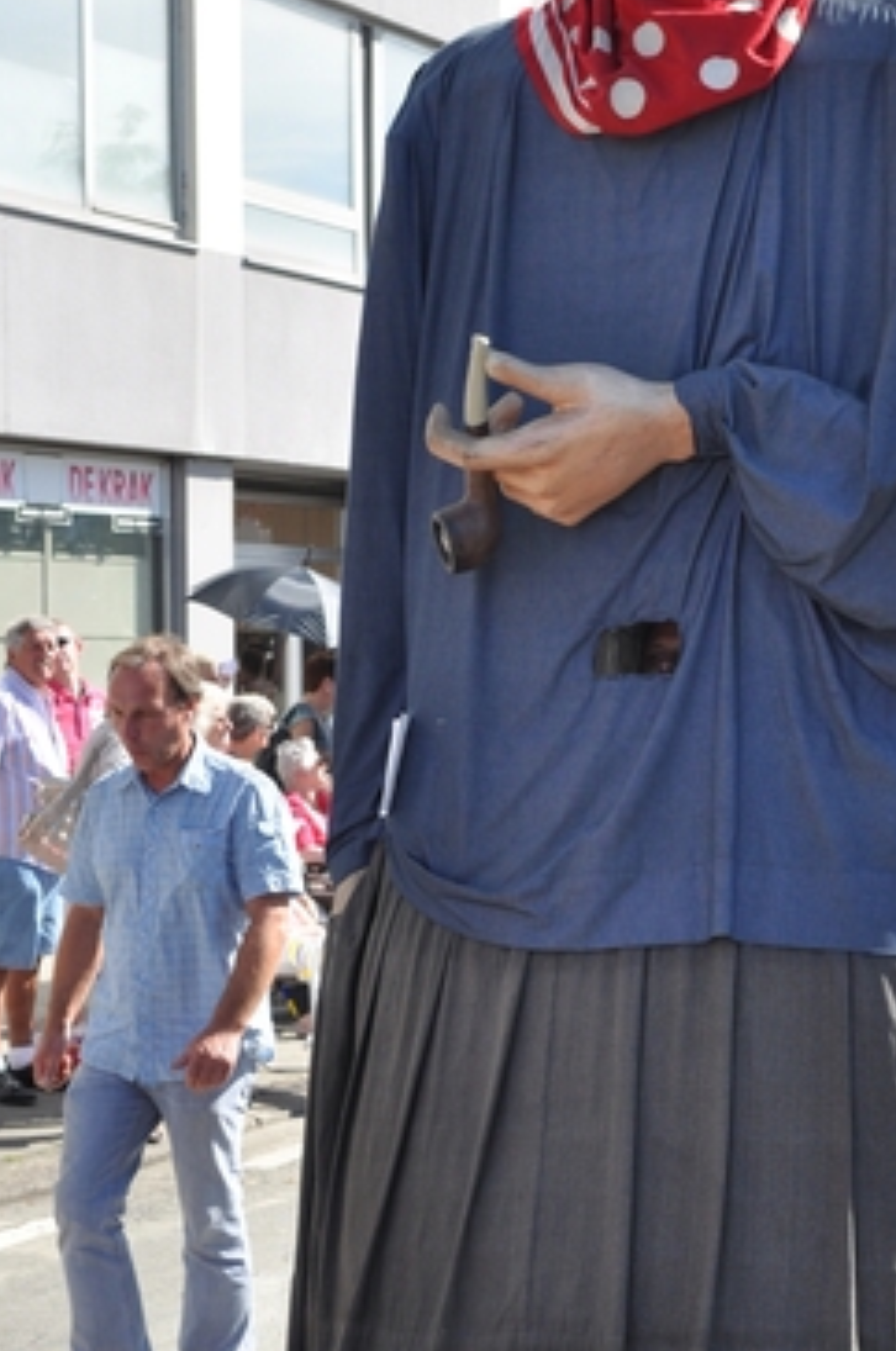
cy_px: 592
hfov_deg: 17.2
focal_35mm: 79
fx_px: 2960
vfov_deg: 25.7
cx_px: 618
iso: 400
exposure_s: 1/1250
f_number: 5
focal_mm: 32
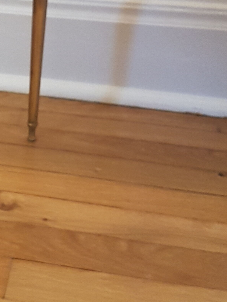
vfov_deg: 29.0
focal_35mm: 66
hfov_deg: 21.5
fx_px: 577
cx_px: -1
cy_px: 77
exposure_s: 1/25
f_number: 1.7
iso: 250
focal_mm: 4.2
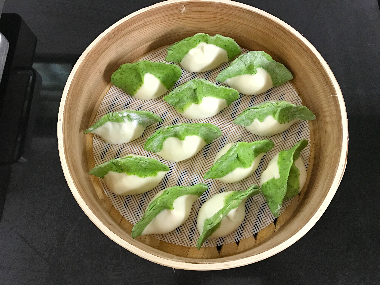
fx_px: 307
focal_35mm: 28
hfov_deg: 63.4
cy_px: 142
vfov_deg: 49.7
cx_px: 190
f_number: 1.8
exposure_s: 1/9
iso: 100
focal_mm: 3.99
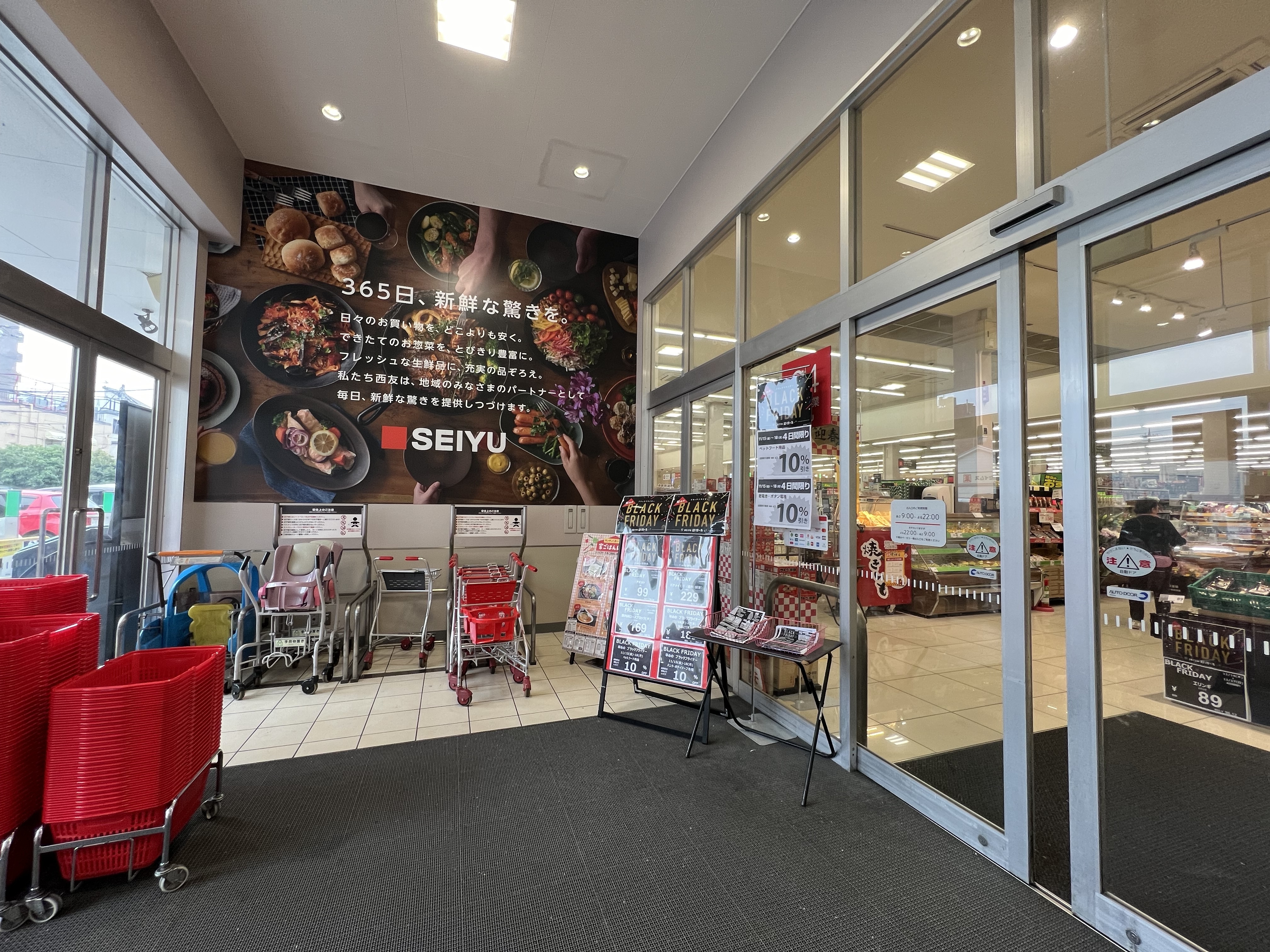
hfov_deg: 106.2
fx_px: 477
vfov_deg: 89.9
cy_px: 476
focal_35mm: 13
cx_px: 635
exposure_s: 1/100
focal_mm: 1.57
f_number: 1.8
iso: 125
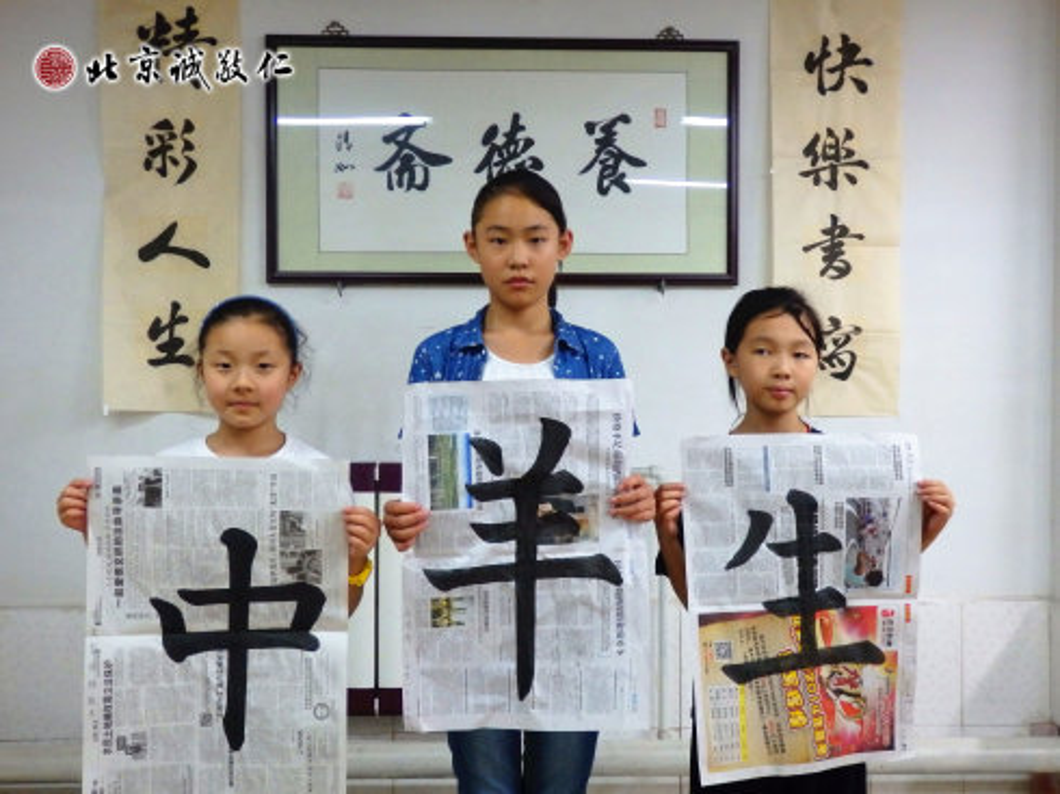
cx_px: 530
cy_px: 397
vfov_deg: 38.6
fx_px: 1132
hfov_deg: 50.2
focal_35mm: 37
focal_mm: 6.6
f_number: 3.6
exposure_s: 1/60
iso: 640
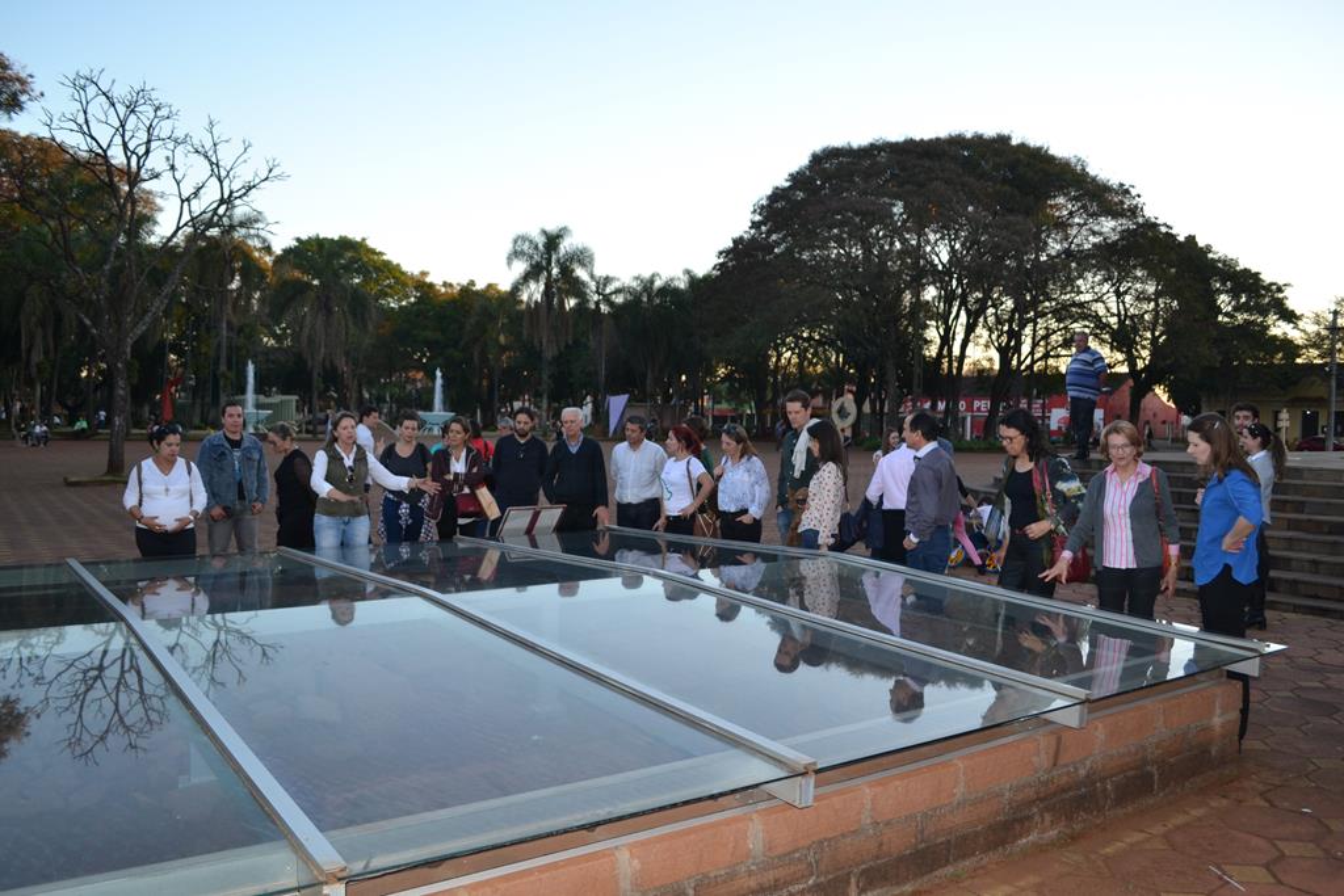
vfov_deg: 47.9
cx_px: 672
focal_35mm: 27
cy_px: 448
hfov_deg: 67.4
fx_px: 1008
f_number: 4
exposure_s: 1/125
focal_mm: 18
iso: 250
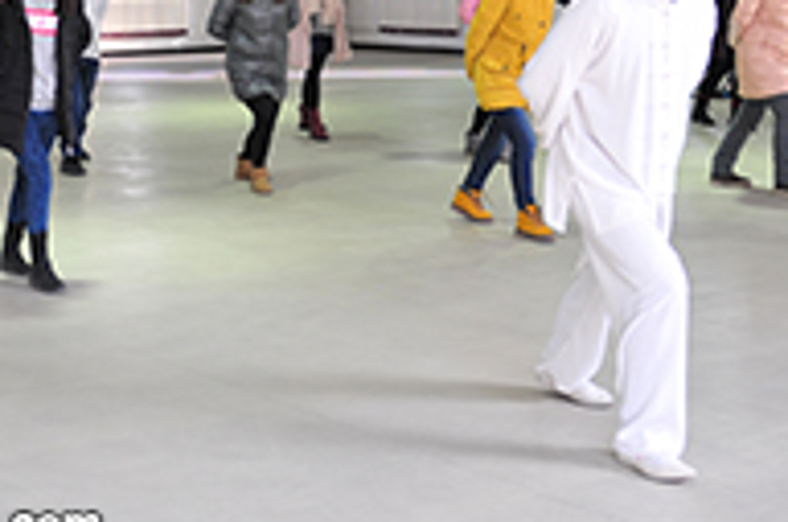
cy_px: 16
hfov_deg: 27.0
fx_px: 1616
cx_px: 189
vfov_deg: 17.9
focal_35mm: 74
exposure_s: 1/40
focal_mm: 24
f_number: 3.2
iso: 250
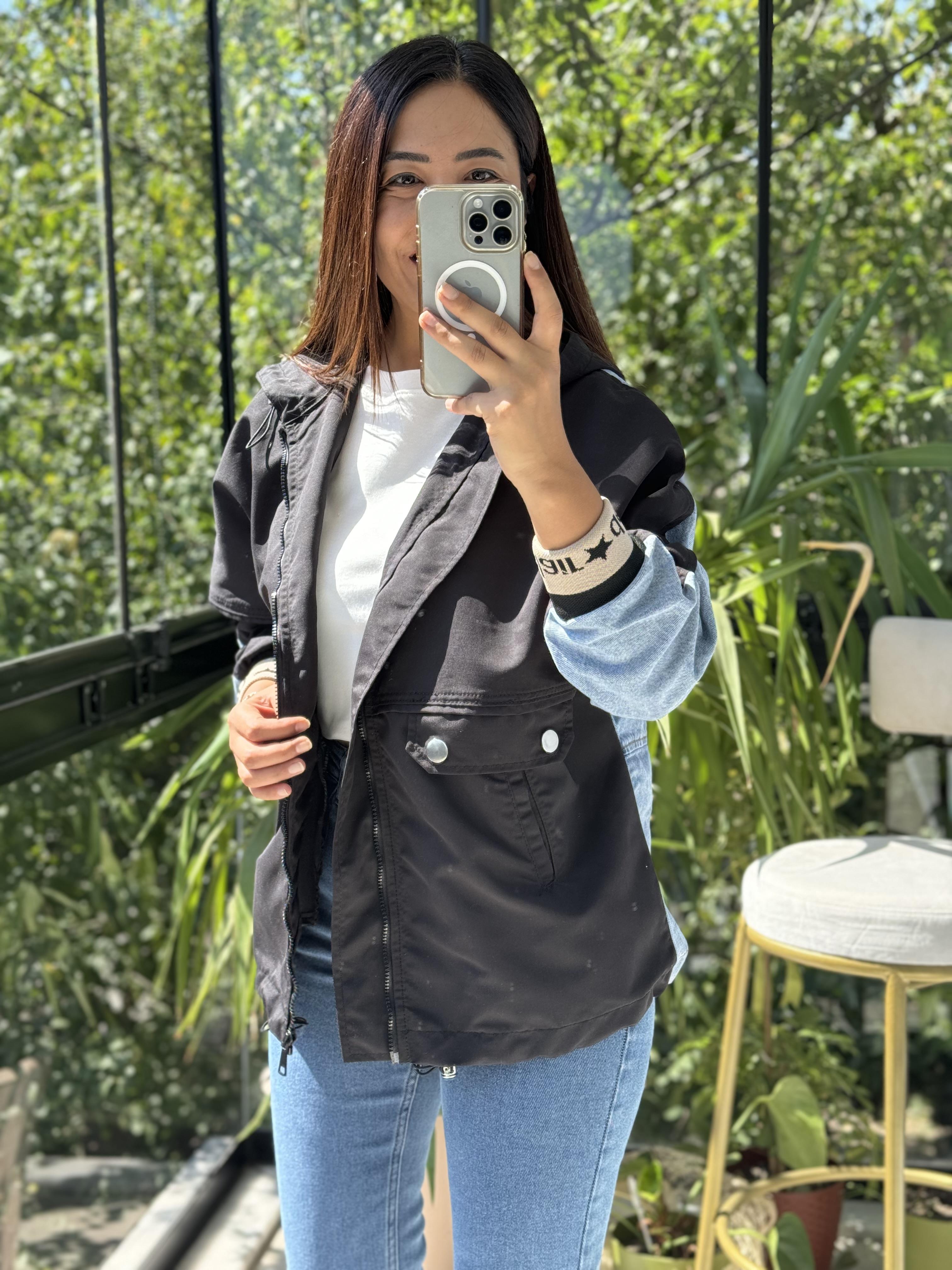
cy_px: 635
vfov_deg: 39.7
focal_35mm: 48
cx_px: 476
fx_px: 1760
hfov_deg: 30.3
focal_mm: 6.76
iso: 64
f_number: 1.78
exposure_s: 1/215
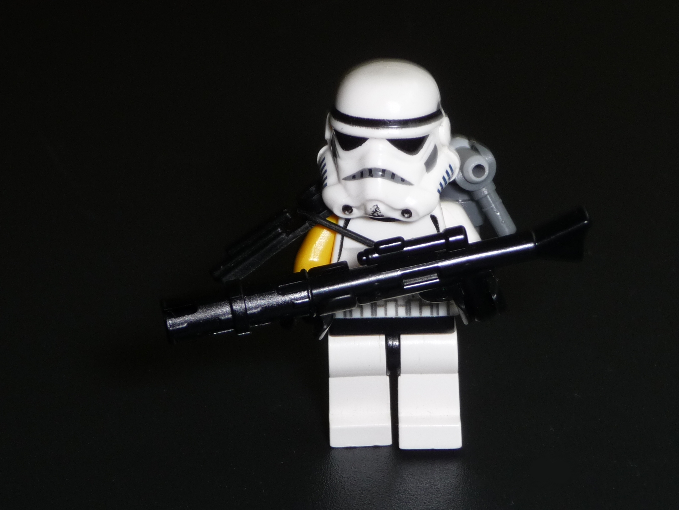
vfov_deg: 14.2
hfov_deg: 18.9
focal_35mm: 104
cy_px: 255
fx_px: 2040
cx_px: 340
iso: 100
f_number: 4.5
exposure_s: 1/30
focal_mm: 10.5
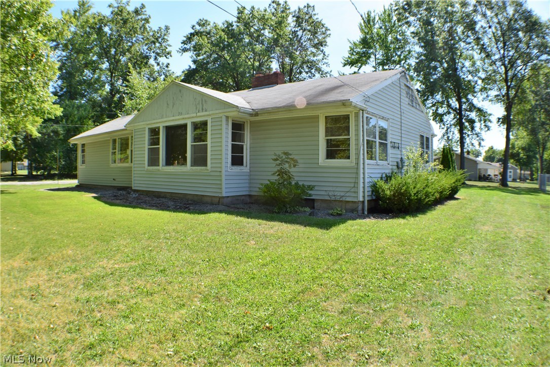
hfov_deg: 55.1
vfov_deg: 38.3
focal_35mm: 34
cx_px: 275
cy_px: 184
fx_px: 527
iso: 400
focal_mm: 23
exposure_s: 1/350
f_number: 11
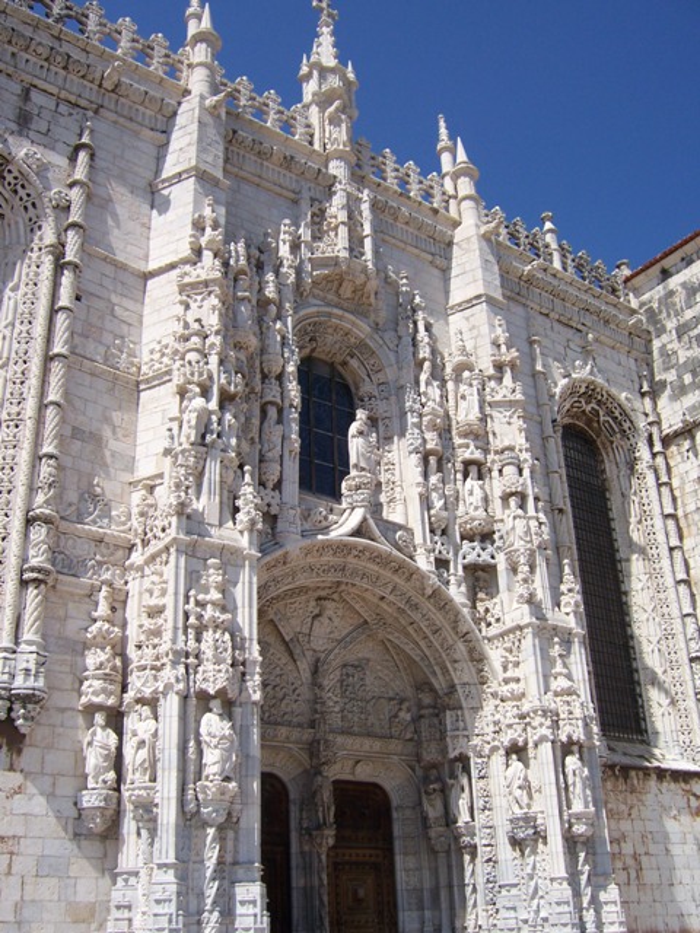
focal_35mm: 36
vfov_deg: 51.4
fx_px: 971
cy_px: 466
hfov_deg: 39.7
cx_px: 350
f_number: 4.5
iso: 80
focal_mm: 6
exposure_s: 1/640
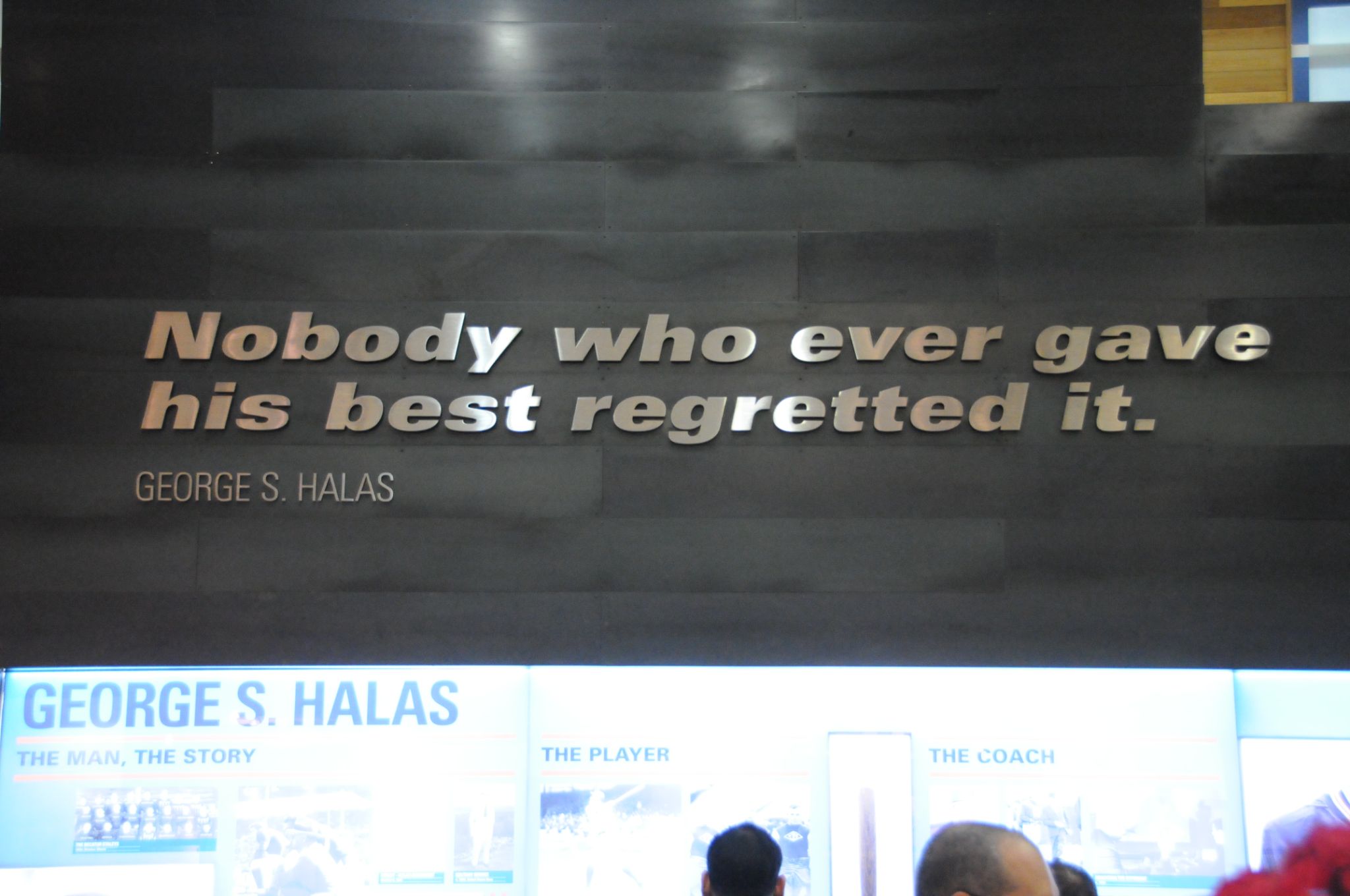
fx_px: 2022
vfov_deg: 25.0
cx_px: 675
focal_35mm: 54
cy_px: 448
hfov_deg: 36.9
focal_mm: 36
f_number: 4.2
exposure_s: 1/30
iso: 3200
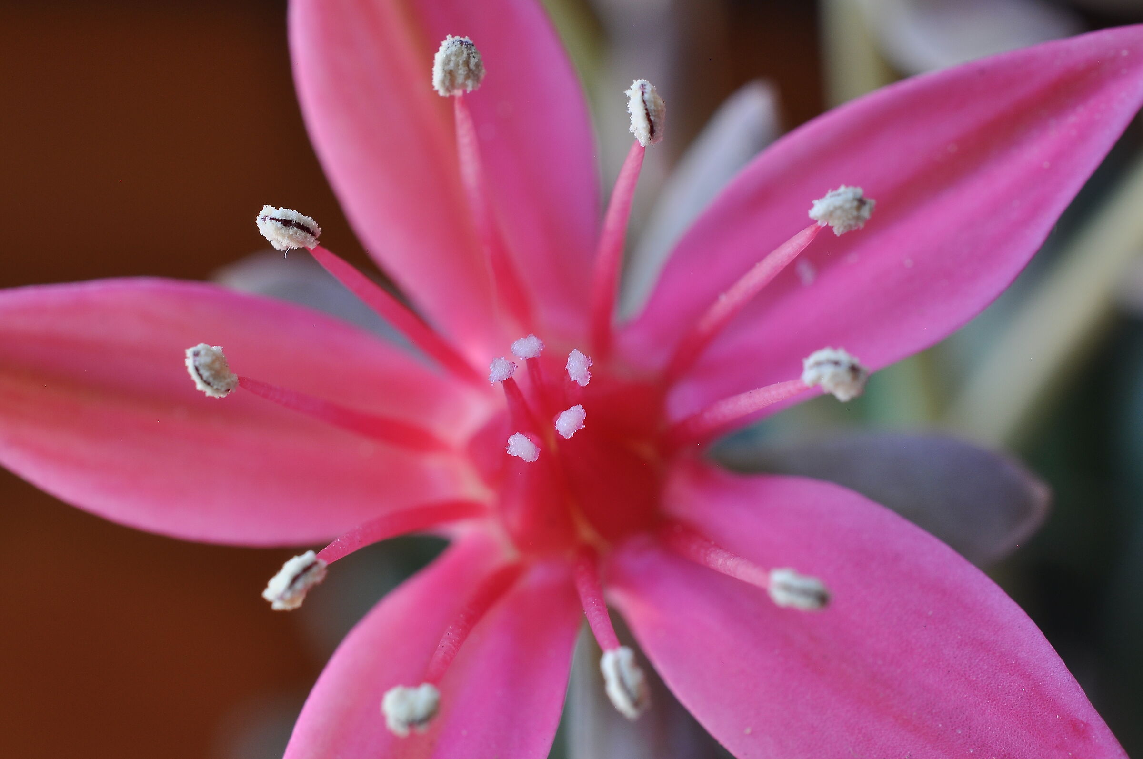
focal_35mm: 60
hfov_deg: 33.4
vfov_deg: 22.6
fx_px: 1903
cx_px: 572
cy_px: 380
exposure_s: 1/4
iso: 200
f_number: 18
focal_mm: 40
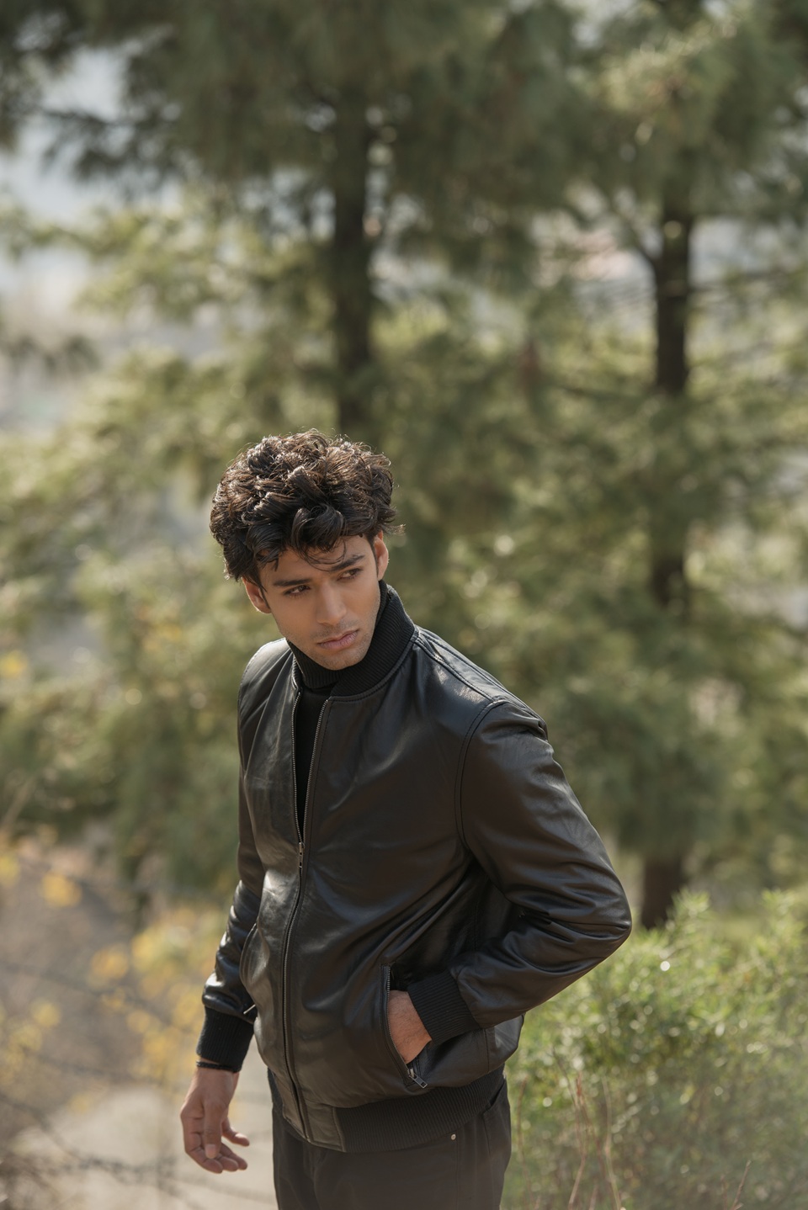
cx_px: 404
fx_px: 4540
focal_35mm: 135
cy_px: 605
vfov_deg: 15.2
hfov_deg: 10.2
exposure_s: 1/200
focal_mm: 135
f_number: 4.5
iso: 80
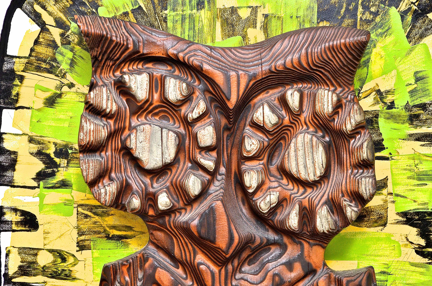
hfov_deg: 20.7
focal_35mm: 99
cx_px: 216
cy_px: 143
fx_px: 1186
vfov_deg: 13.8
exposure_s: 1/200
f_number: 9
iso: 1600
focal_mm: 66
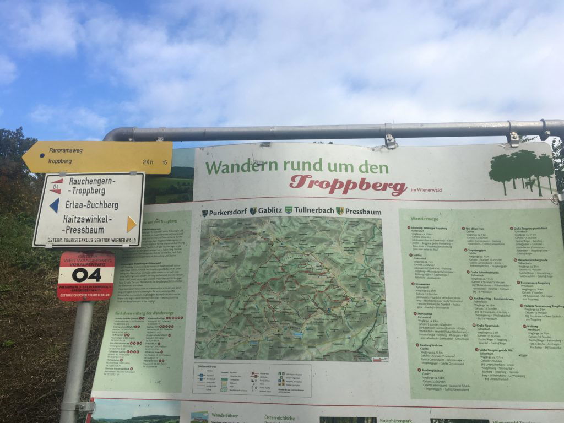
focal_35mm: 29
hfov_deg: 61.7
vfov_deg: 48.2
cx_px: 282
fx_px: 472
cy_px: 212
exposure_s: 1/810
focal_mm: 4.15
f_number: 2.2
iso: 25
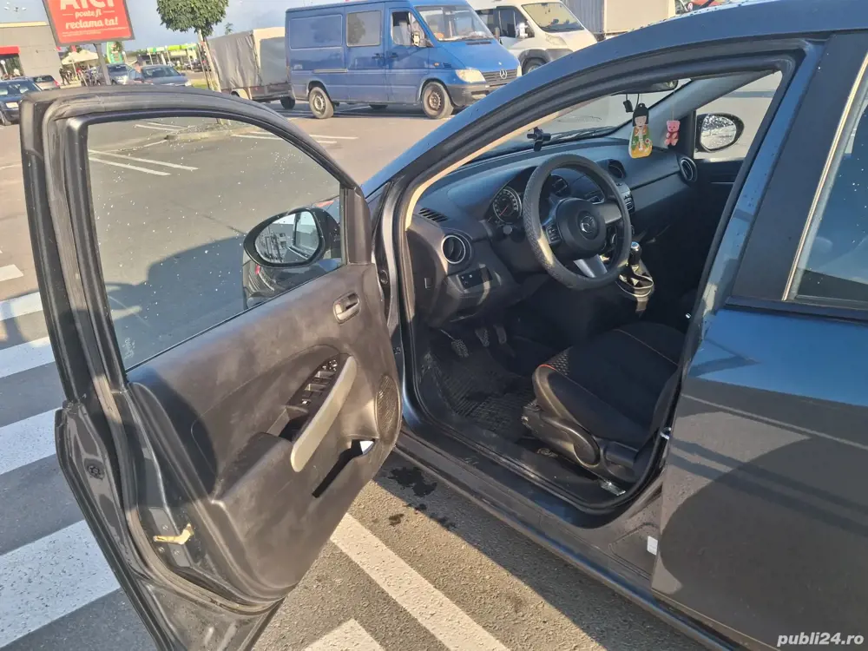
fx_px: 677
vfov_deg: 51.4
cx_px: 434
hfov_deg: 65.3
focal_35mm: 27
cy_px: 326
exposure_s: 1/170
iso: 20
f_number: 1.8
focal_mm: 4
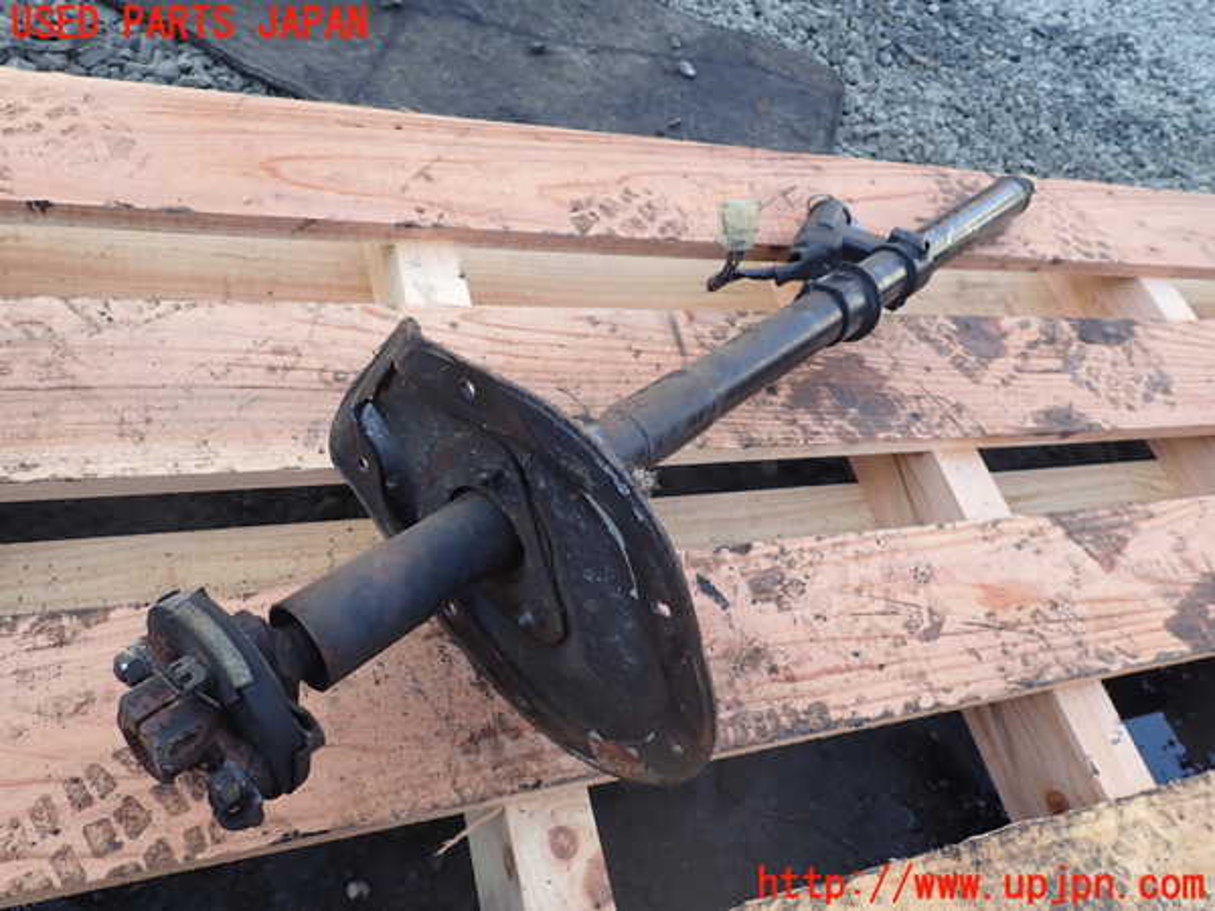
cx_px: 608
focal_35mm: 25
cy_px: 456
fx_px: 877
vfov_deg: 54.9
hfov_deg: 69.4
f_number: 2.8
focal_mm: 4.5
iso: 100
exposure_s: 1/160
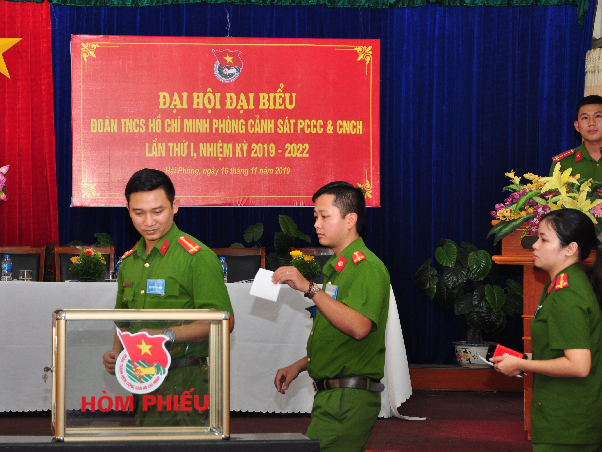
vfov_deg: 15.4
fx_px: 1669
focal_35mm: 96
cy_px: 234
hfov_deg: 20.4
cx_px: 232
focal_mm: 52
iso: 400
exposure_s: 1/200
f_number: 5
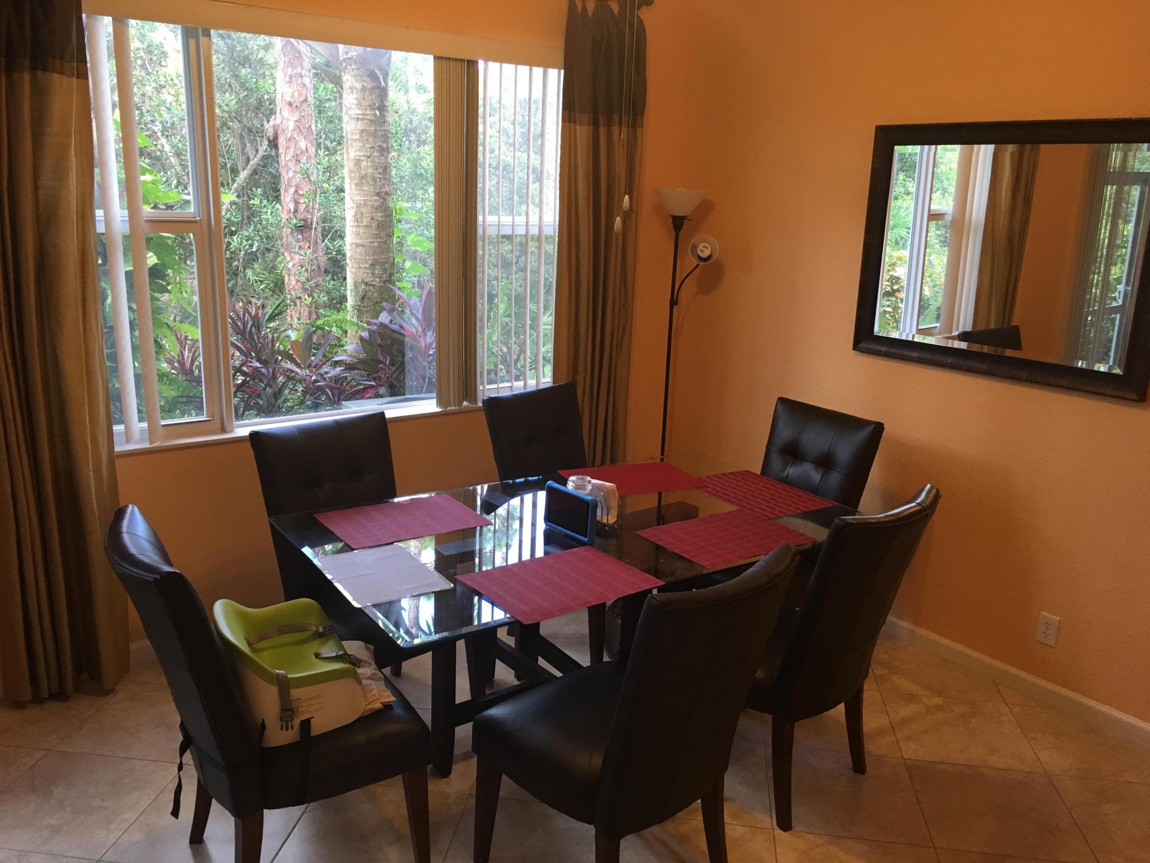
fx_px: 963
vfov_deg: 48.2
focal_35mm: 29
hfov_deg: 61.7
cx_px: 575
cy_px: 432
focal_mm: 4.15
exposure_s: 1/30
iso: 40
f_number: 2.2
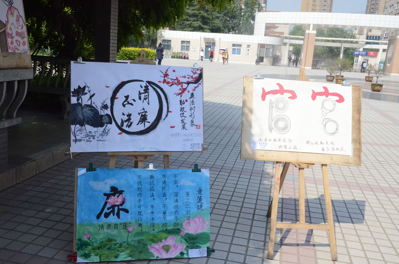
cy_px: 132
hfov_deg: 57.3
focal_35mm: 33
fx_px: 365
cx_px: 200
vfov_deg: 39.8
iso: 3200
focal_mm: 22
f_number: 14
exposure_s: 1/1250
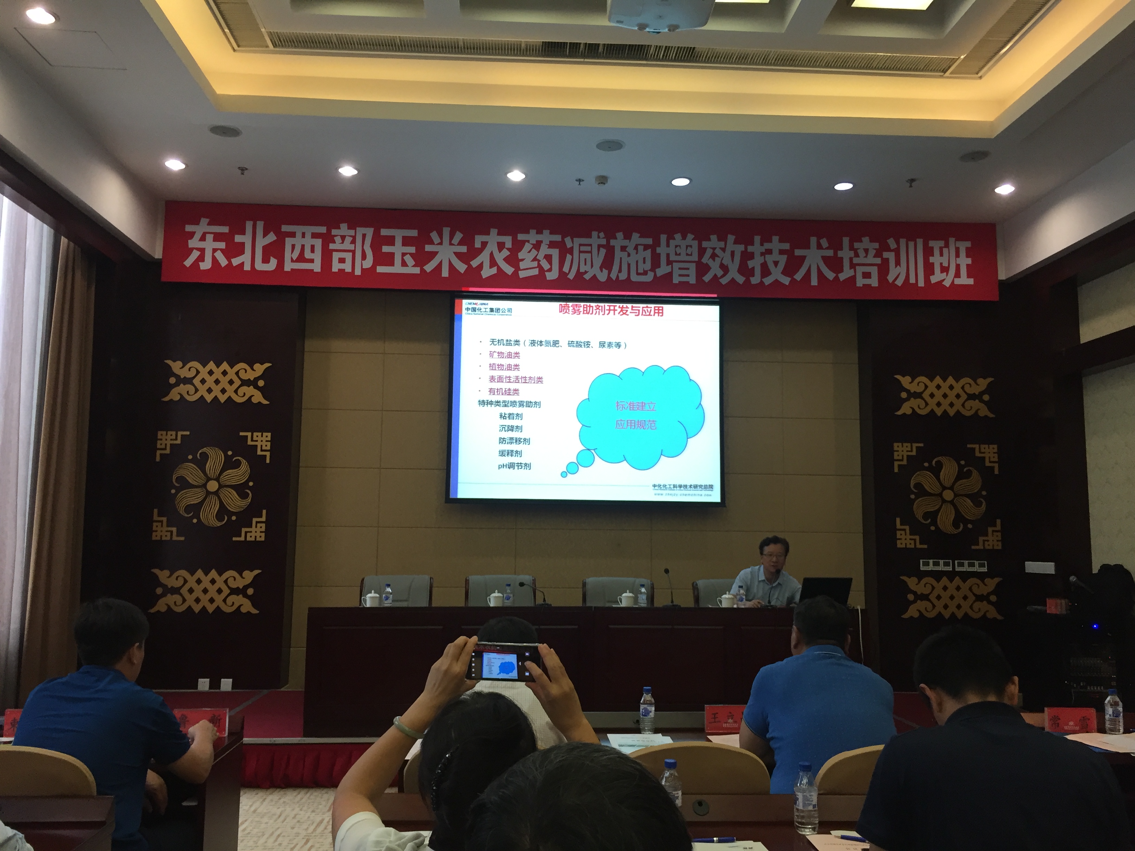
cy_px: 426
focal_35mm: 29
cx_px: 568
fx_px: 951
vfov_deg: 48.2
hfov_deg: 61.7
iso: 64
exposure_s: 1/33
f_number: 2.2
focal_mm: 4.15
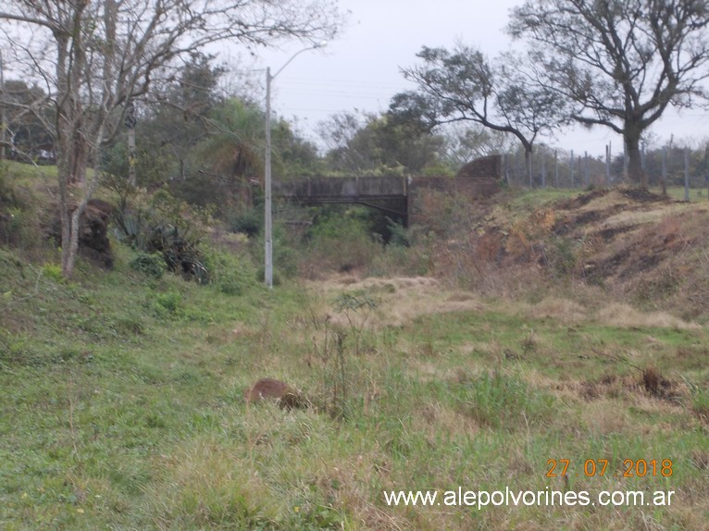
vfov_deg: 10.6
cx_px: 354
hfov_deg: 14.1
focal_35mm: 140
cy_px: 266
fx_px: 2867
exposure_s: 1/60
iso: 80
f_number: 6.8
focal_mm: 20
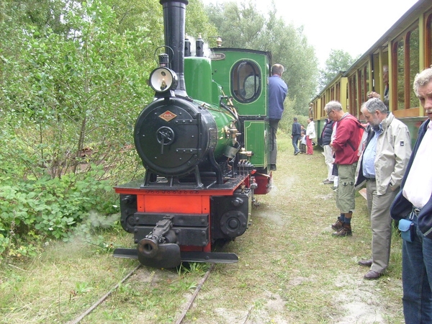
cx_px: 216
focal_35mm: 35
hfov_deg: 52.6
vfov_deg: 40.7
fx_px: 437
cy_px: 162
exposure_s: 1/180
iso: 80
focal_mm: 5.8
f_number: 2.8
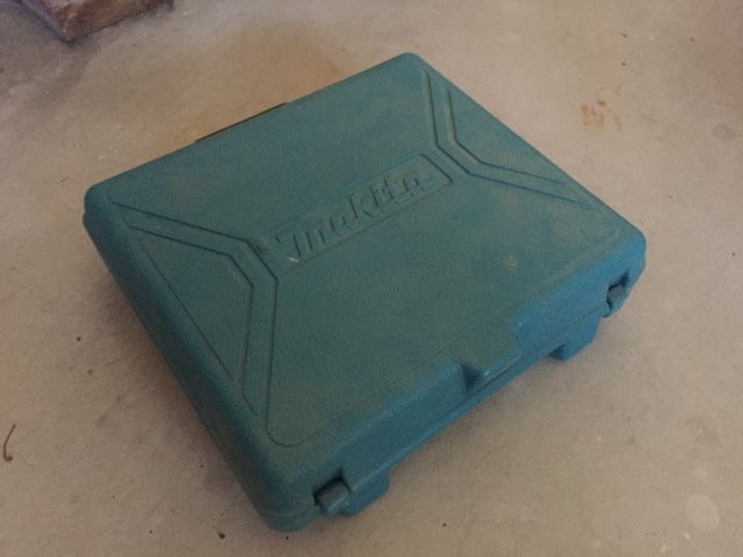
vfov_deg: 48.2
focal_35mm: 29
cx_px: 372
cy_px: 278
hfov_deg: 61.7
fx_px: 622
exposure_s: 1/15
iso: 640
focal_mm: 4.15
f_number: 2.2
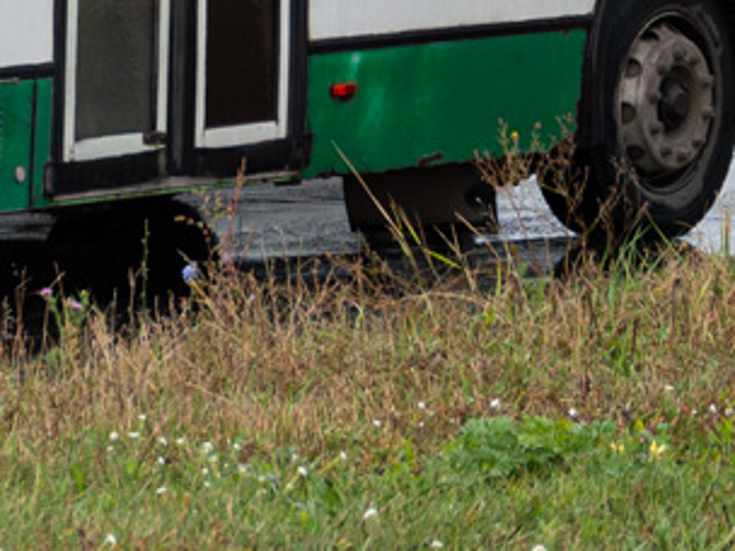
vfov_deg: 3.6
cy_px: -419
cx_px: -433
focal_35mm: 412
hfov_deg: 4.8
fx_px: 8748
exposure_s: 1/400
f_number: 5.6
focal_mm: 58
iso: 200
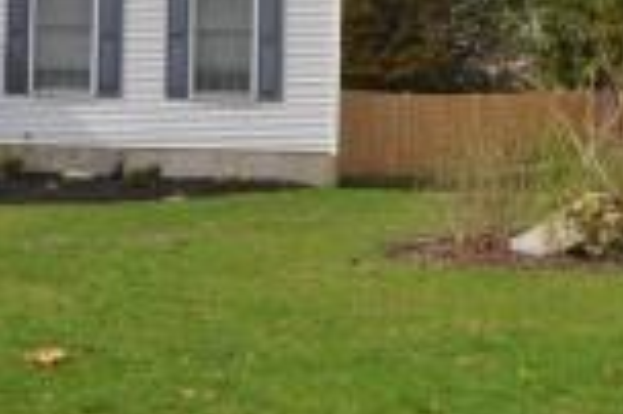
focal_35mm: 89
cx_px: 64
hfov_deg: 22.3
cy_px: 82
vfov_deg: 15.2
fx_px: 1539
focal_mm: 20
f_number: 10
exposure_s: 1/400
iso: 200
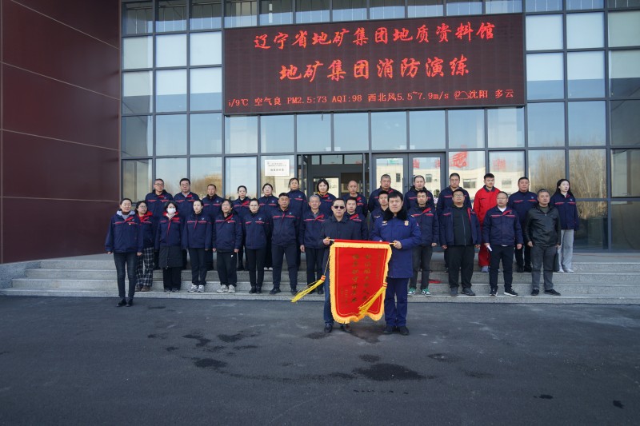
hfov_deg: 73.8
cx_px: 320
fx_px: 427
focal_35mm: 24
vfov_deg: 53.1
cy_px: 213
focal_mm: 24
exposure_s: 1/160
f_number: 4
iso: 160
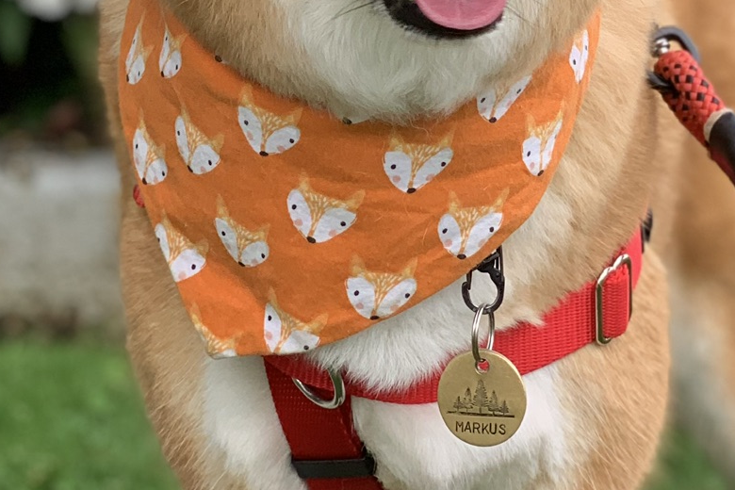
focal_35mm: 142
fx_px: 2899
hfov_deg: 14.4
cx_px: 427
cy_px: -445
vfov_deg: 9.1
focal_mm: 6
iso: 50
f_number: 2.4
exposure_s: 1/122
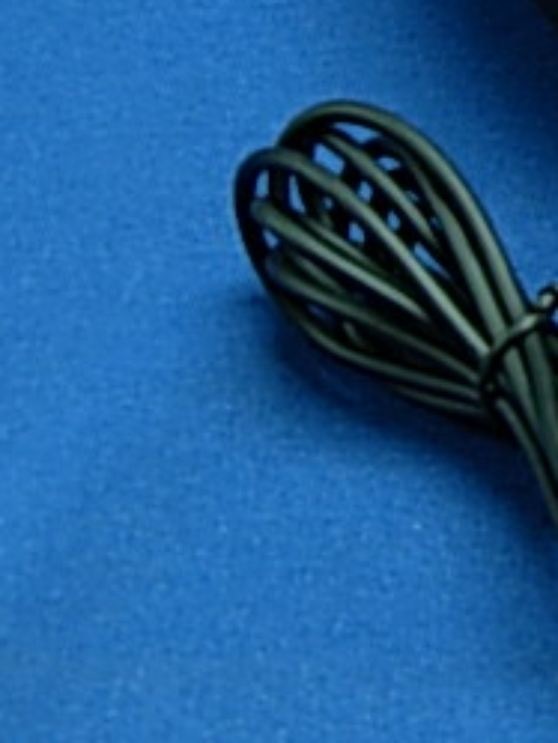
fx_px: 3350
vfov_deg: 12.3
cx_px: 1253
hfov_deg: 8.8
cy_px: -164
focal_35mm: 156
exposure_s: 1/7.1
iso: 79
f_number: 2.9
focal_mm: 6.3
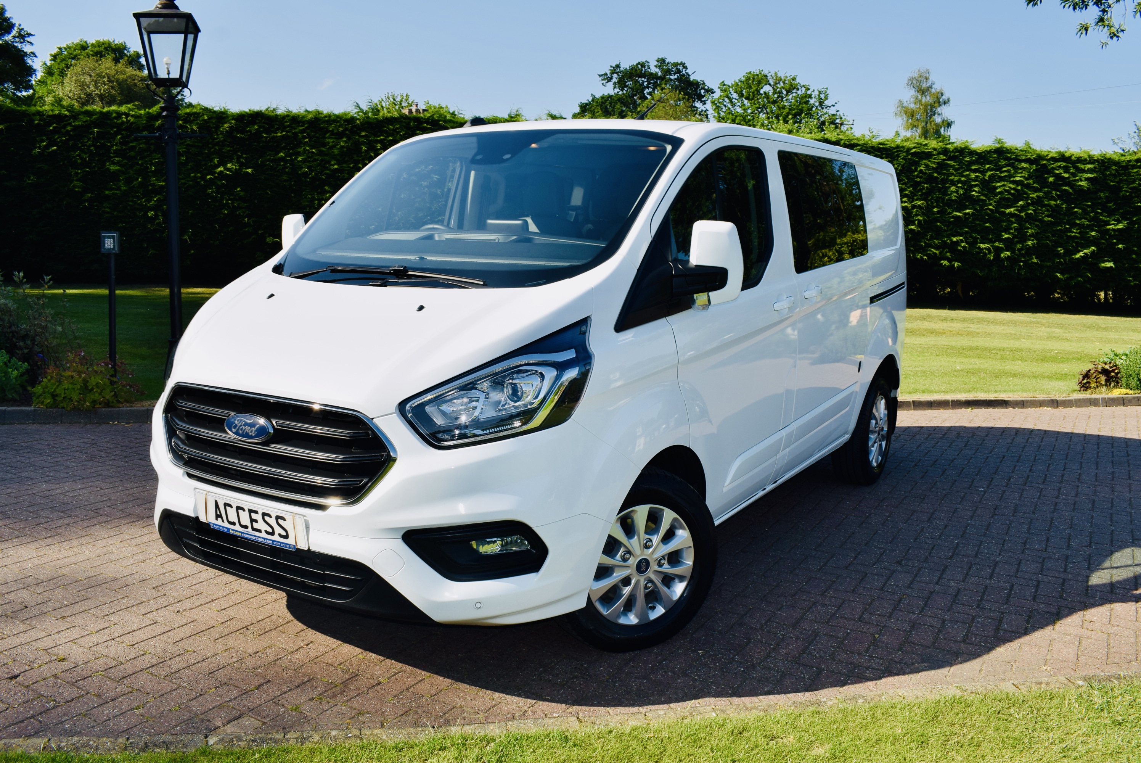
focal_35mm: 32
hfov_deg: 59.5
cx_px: 570
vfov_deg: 41.8
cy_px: 382
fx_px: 999
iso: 100
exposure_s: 1/200
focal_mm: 21
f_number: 10
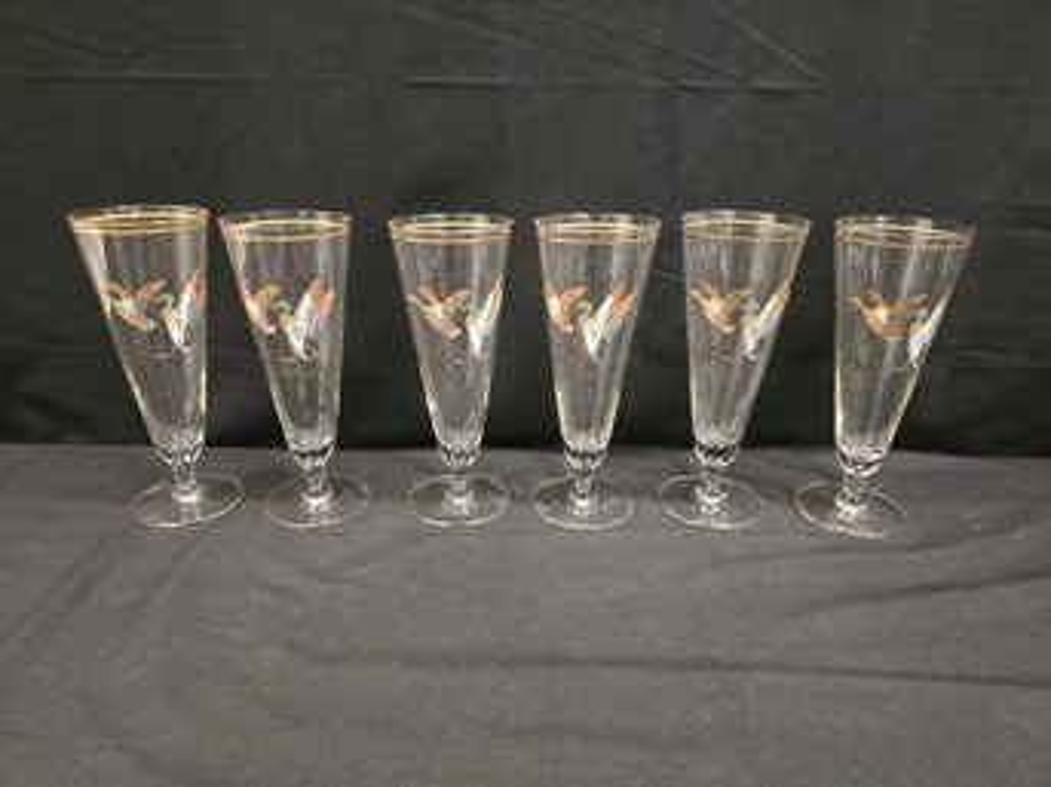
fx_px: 698
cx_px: 526
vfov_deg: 58.8
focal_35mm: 23
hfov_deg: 73.9
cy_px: 394
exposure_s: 1/40
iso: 1250
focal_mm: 6.3
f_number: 1.7
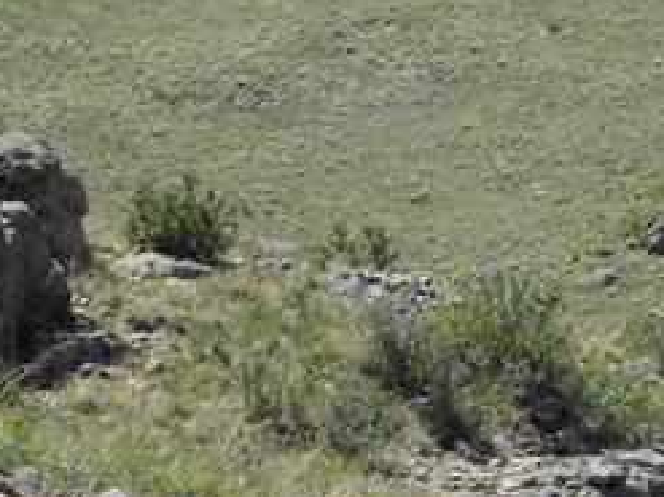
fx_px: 5253
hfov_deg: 7.2
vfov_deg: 5.4
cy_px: 404
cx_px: 282
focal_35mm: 274
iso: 800
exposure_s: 1/1500
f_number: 8.4
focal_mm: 11.7
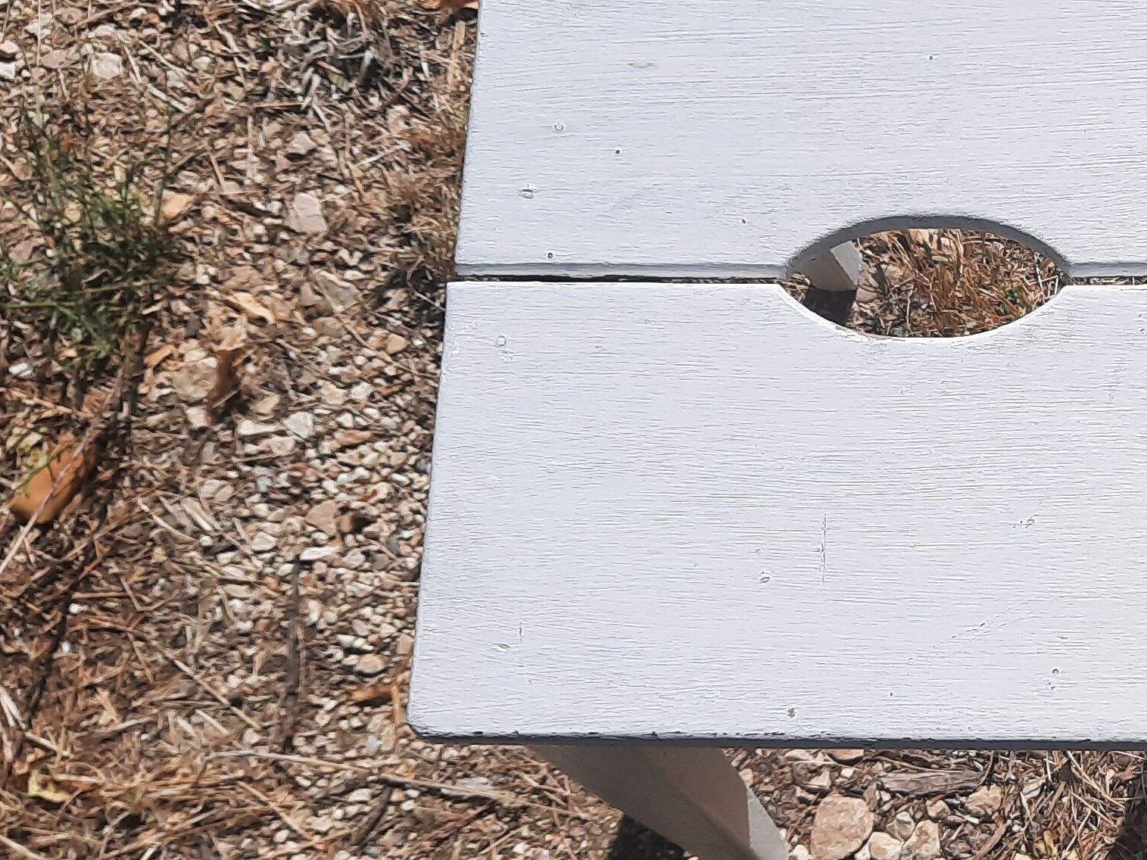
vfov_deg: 22.2
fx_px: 2187
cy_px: 456
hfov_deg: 26.8
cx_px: 1286
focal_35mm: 66
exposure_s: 1/1953
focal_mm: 4.6
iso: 32
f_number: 2
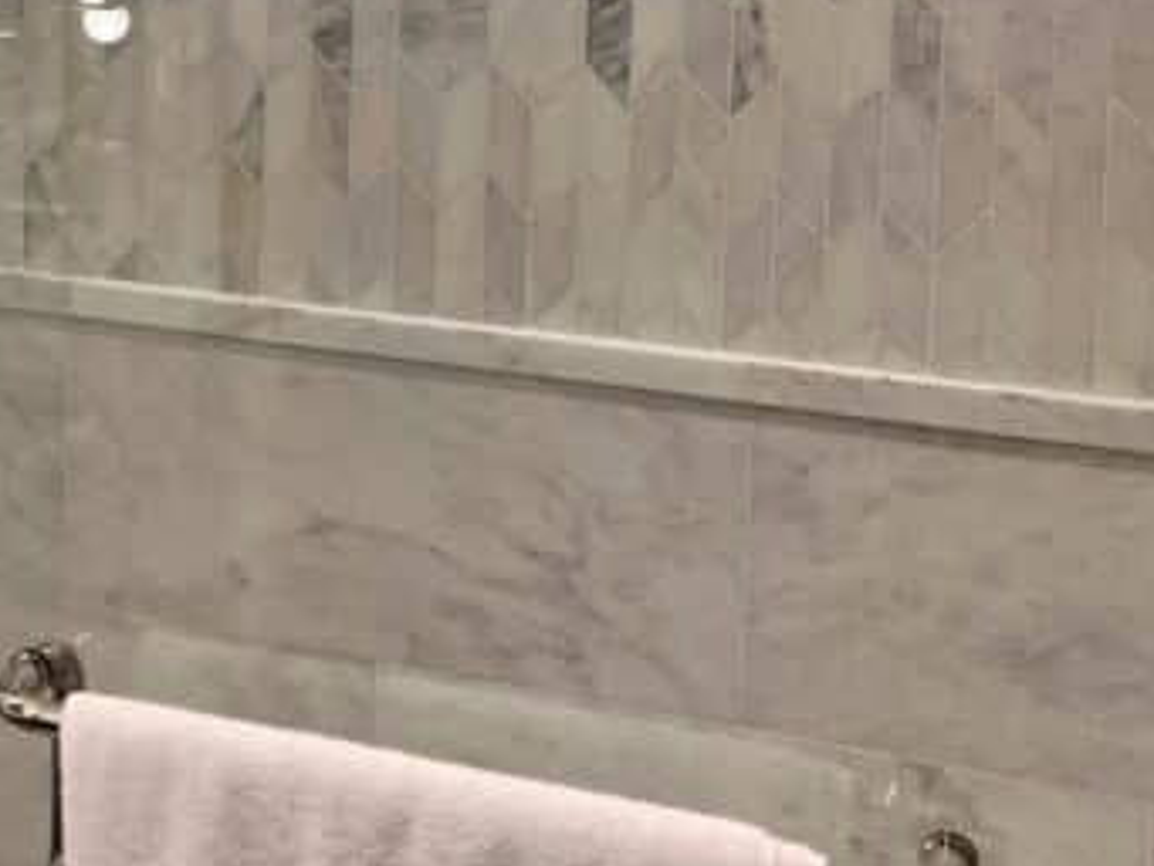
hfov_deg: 21.8
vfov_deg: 18.3
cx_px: -464
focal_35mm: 78
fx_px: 2601
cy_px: -44
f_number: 1.5
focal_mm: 5.7
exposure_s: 1/120
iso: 64
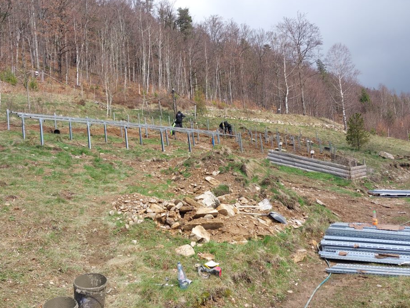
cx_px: 209
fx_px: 403
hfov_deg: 54.0
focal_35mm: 34
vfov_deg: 41.8
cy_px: 148
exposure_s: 1/538
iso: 20
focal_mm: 4.6
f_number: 1.8
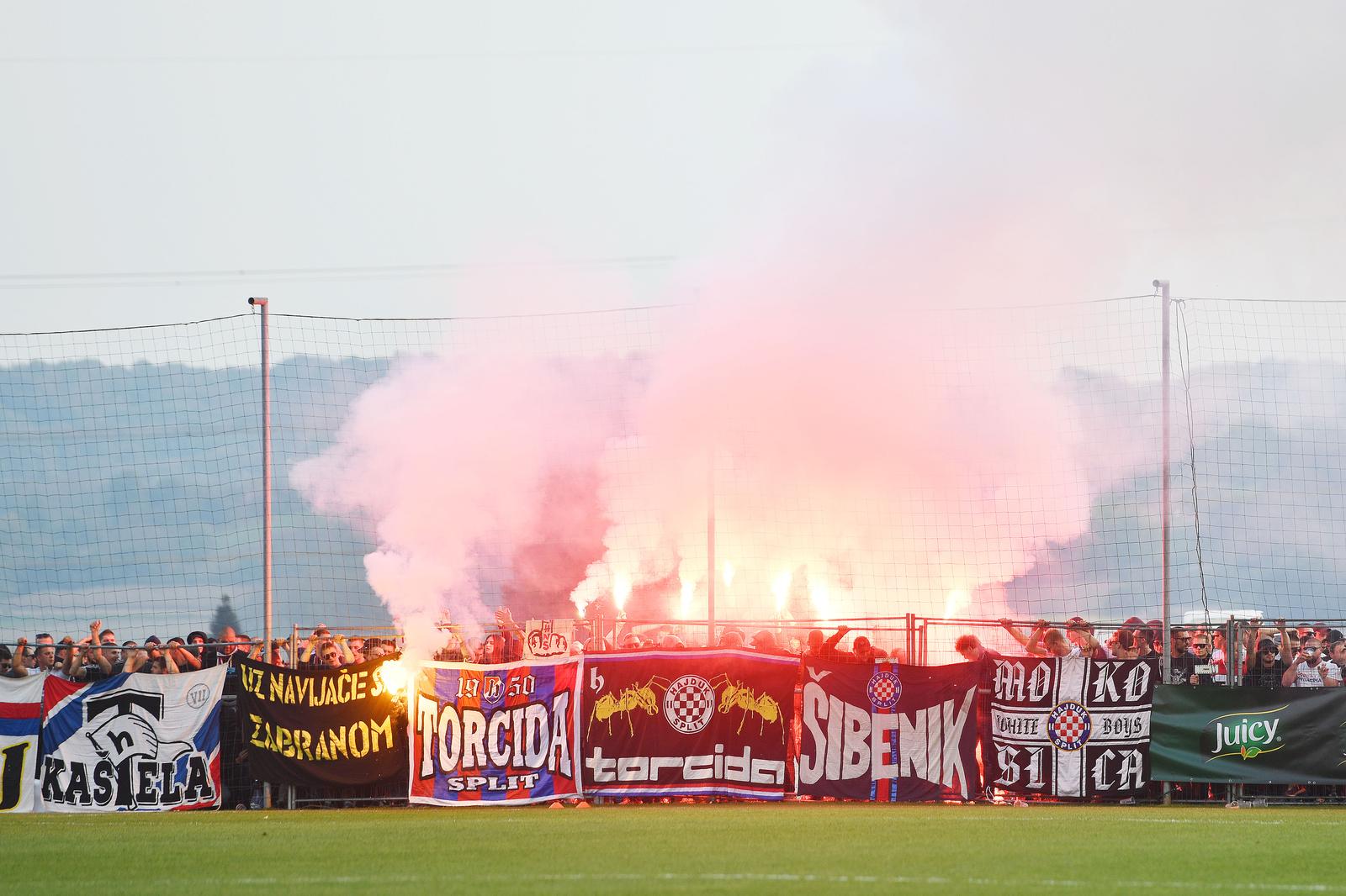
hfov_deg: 10.3
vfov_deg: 6.9
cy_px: 448
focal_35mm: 200
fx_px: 7476
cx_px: 673
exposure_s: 1/500
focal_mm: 200
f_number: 5
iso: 80
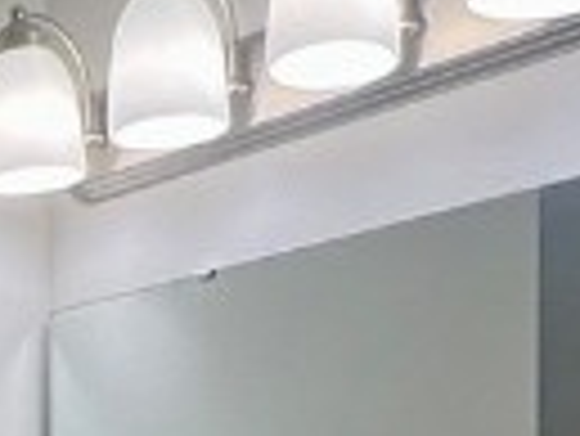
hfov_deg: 17.9
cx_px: -162
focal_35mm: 103
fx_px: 1727
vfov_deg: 12.9
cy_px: 809
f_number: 1.8
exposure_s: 1/120
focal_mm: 1.57
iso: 50
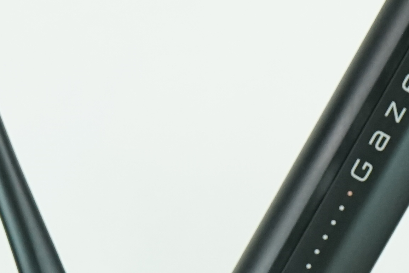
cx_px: 228
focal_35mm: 275
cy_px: 150
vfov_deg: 5.0
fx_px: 3124
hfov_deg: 7.5
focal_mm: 53
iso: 1600
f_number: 5.6
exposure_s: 1/200
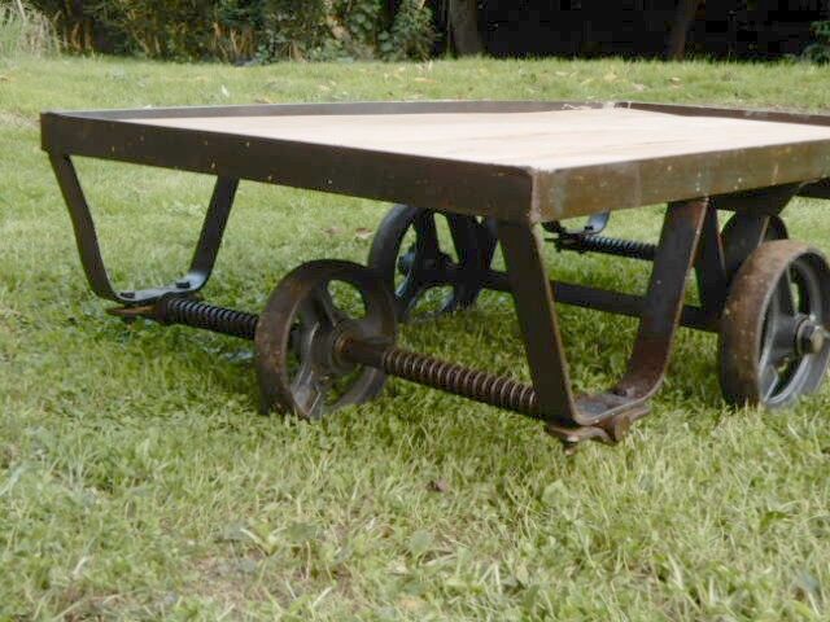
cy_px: 311
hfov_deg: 38.2
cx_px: 415
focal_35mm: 50
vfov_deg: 29.1
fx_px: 1199
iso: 100
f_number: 4
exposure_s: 1/15
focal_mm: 8.9
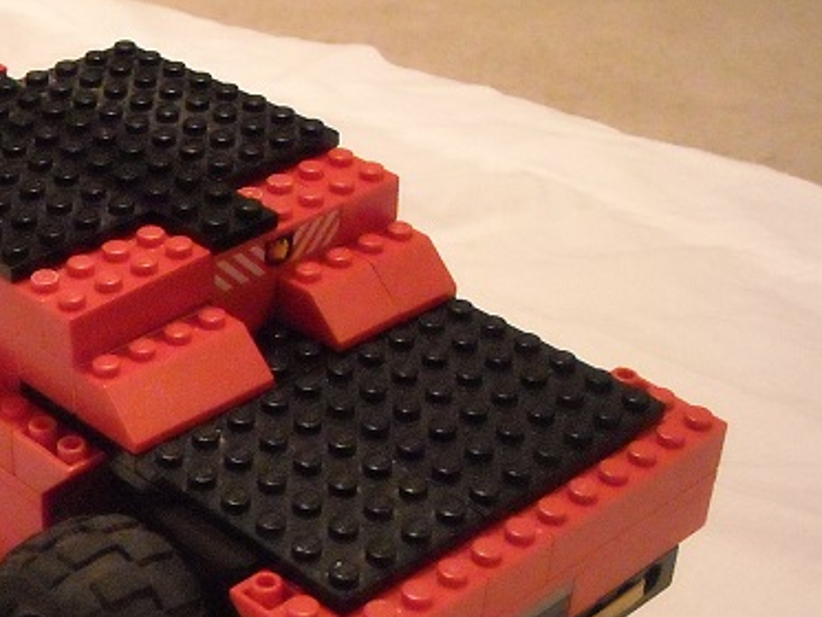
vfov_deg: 19.6
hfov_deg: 24.5
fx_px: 1782
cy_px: 405
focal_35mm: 75
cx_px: -39
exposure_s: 1/17
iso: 800
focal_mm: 5.7
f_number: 2.8
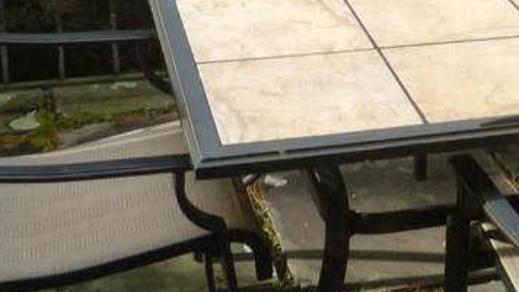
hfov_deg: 22.2
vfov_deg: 13.1
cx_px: 566
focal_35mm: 91
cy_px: -15
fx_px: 1252
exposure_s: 1/100
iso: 80
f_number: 3.3
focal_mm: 5.2
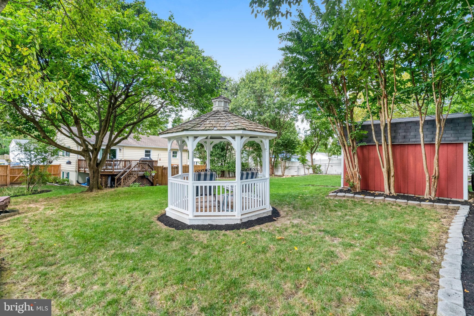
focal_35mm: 16
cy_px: 158
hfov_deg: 96.7
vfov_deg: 73.8
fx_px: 211
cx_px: 237
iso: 1250
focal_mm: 16
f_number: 8
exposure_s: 1/320
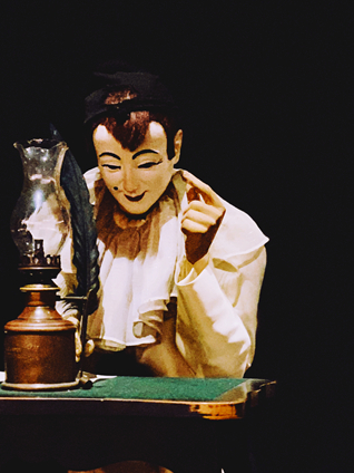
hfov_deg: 15.0
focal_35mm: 98
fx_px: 1336
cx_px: 105
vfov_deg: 19.6
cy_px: 432
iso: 1000
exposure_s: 1/30
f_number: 2.4
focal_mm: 6
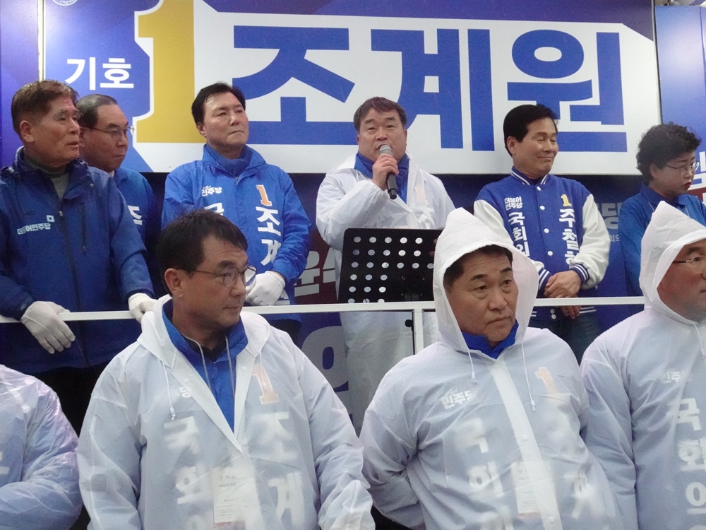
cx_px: 353
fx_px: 1020
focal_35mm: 50
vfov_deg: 29.1
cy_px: 265
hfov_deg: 38.2
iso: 2500
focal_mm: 8.07
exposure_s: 1/200
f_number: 4.5
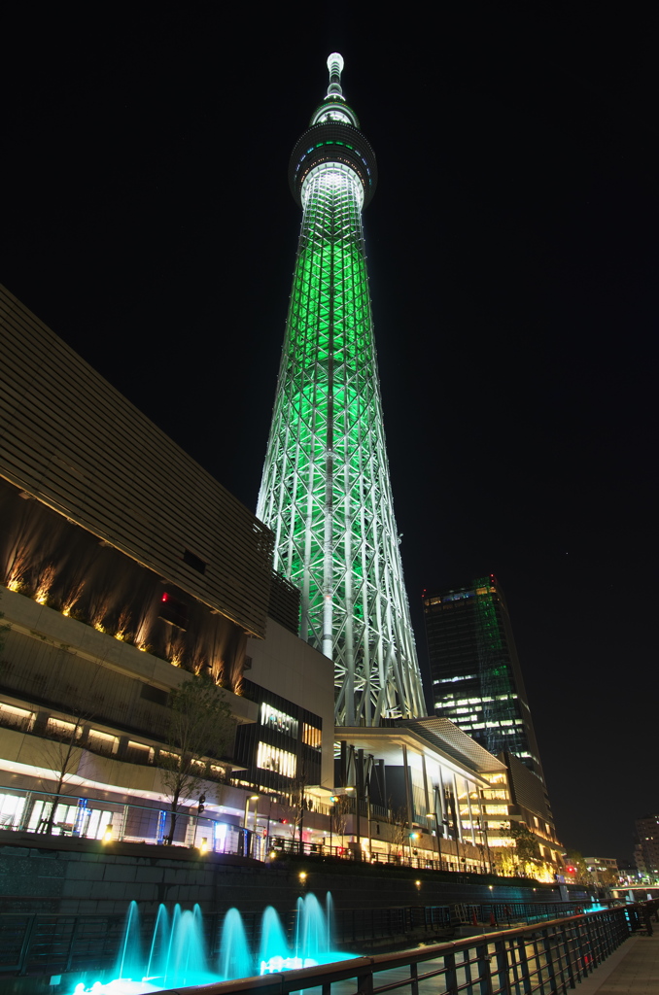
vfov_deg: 90.1
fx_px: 497
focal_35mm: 18
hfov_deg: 67.1
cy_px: 498
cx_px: 330
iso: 100
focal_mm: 12
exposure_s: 4
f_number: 8
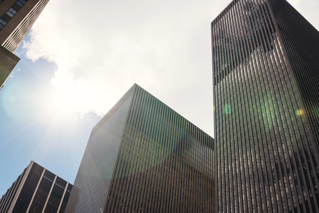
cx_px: 160
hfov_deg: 43.6
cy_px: 106
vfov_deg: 29.9
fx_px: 399
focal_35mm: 45
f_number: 4
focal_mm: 30
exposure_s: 1/4000
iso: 100
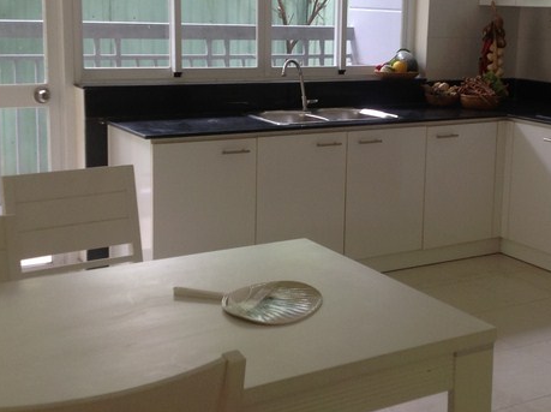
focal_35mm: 61
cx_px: 381
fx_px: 970
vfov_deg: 23.9
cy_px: 157
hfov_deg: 31.4
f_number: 2.4
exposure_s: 1/40
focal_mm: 4.28
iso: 64
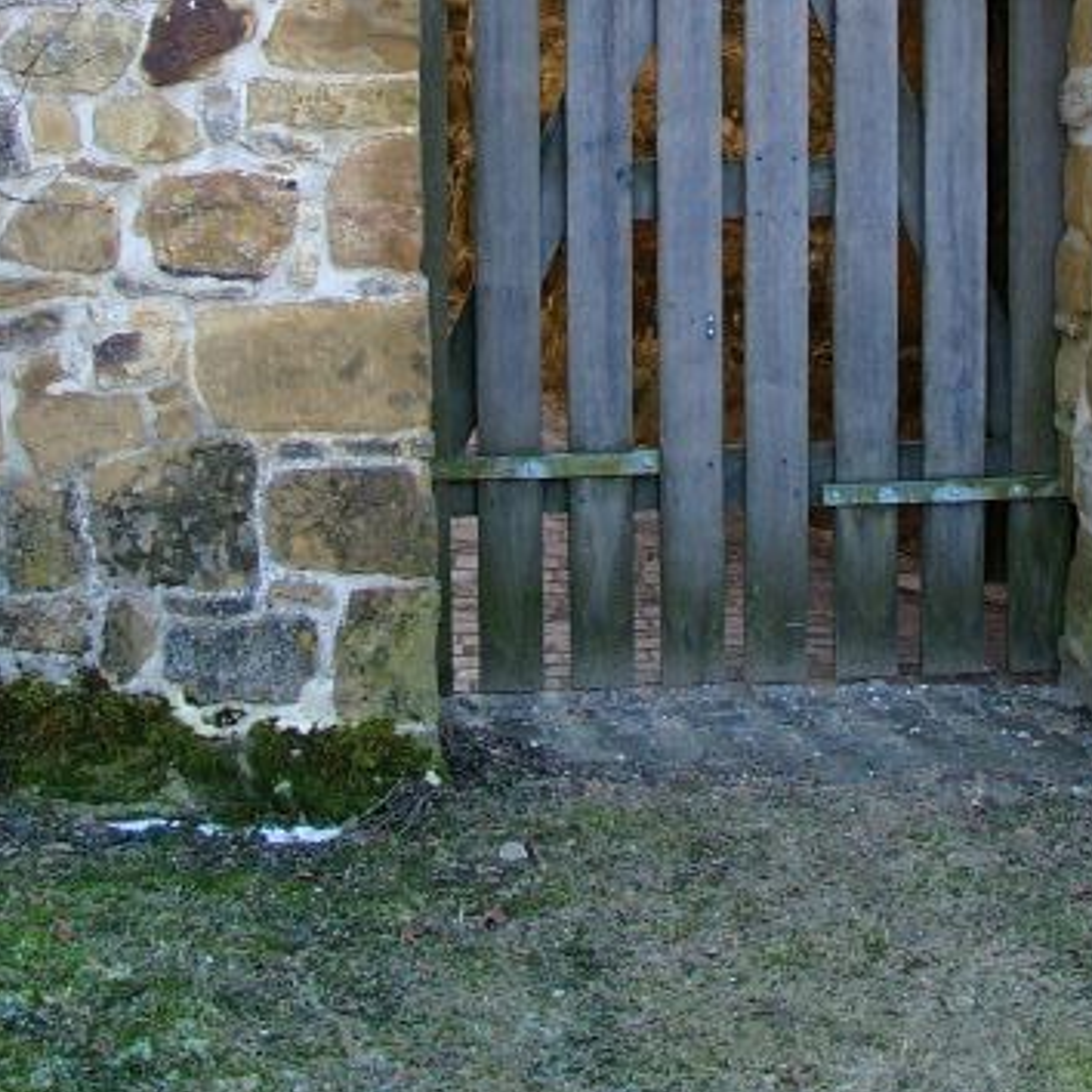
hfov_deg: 25.2
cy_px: -6
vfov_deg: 24.2
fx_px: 2427
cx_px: 725
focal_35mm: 68
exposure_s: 1/69.6
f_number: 4
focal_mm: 7.13
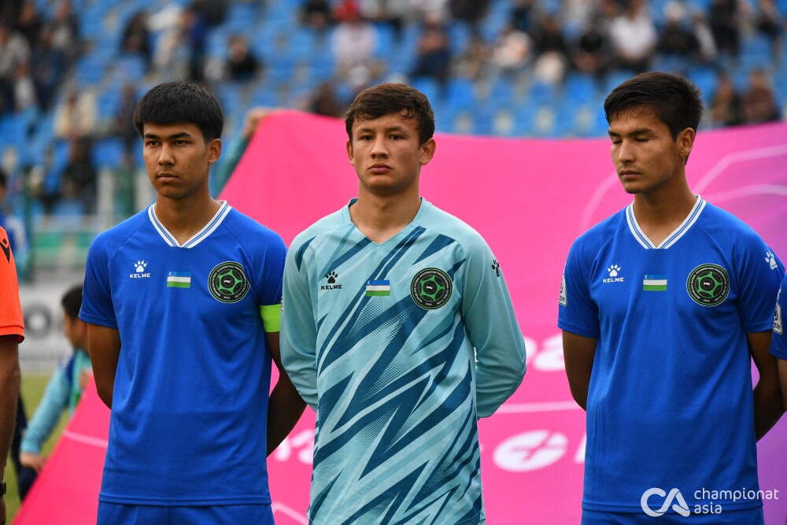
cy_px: 262
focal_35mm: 280
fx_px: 6122
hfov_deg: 7.4
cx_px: 394
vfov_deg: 4.9
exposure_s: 1/640
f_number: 5.6
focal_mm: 280
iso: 2000
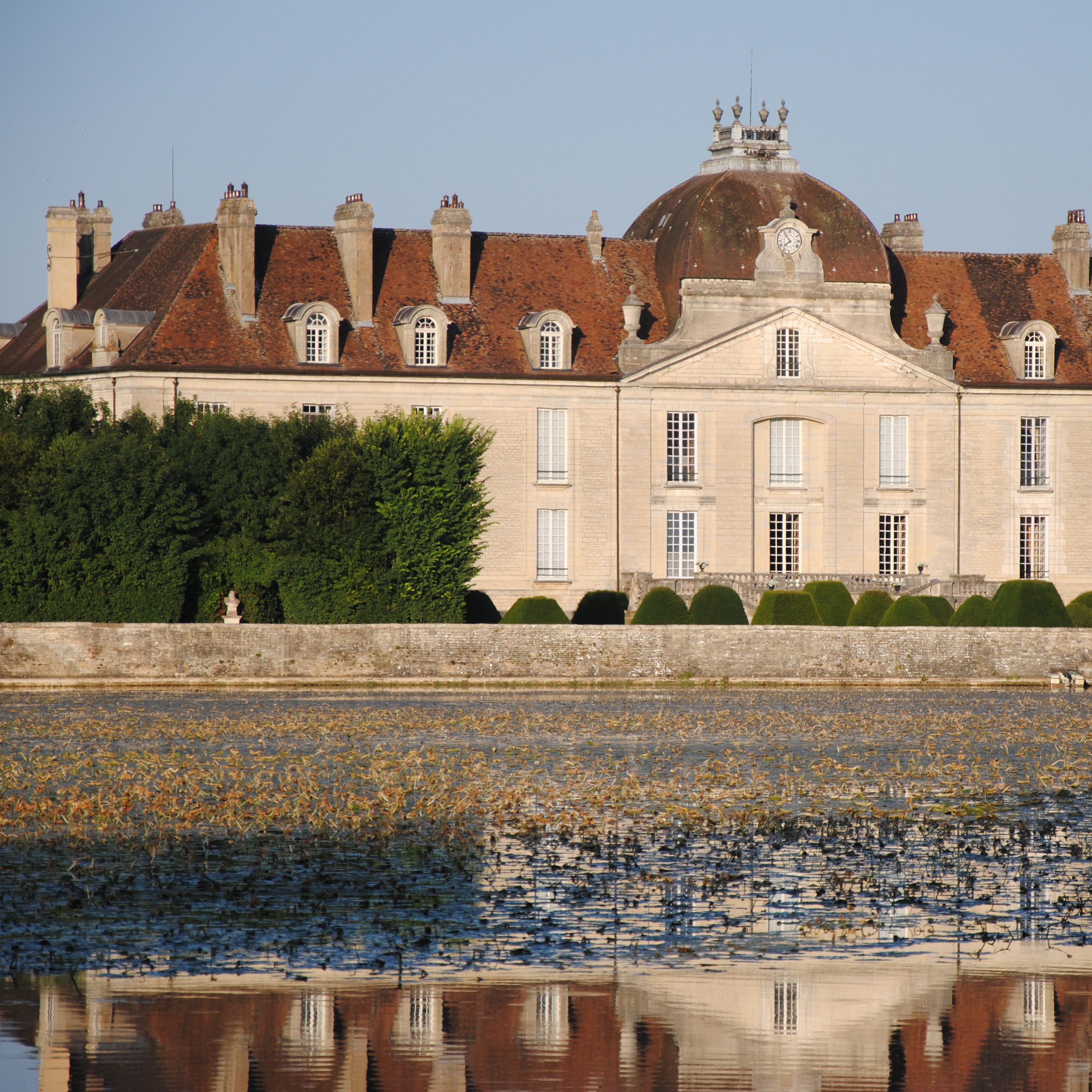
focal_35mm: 201
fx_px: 7161
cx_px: 723
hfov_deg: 8.7
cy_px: 546
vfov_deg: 8.7
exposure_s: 1/500
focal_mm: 105
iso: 140
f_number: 5.6
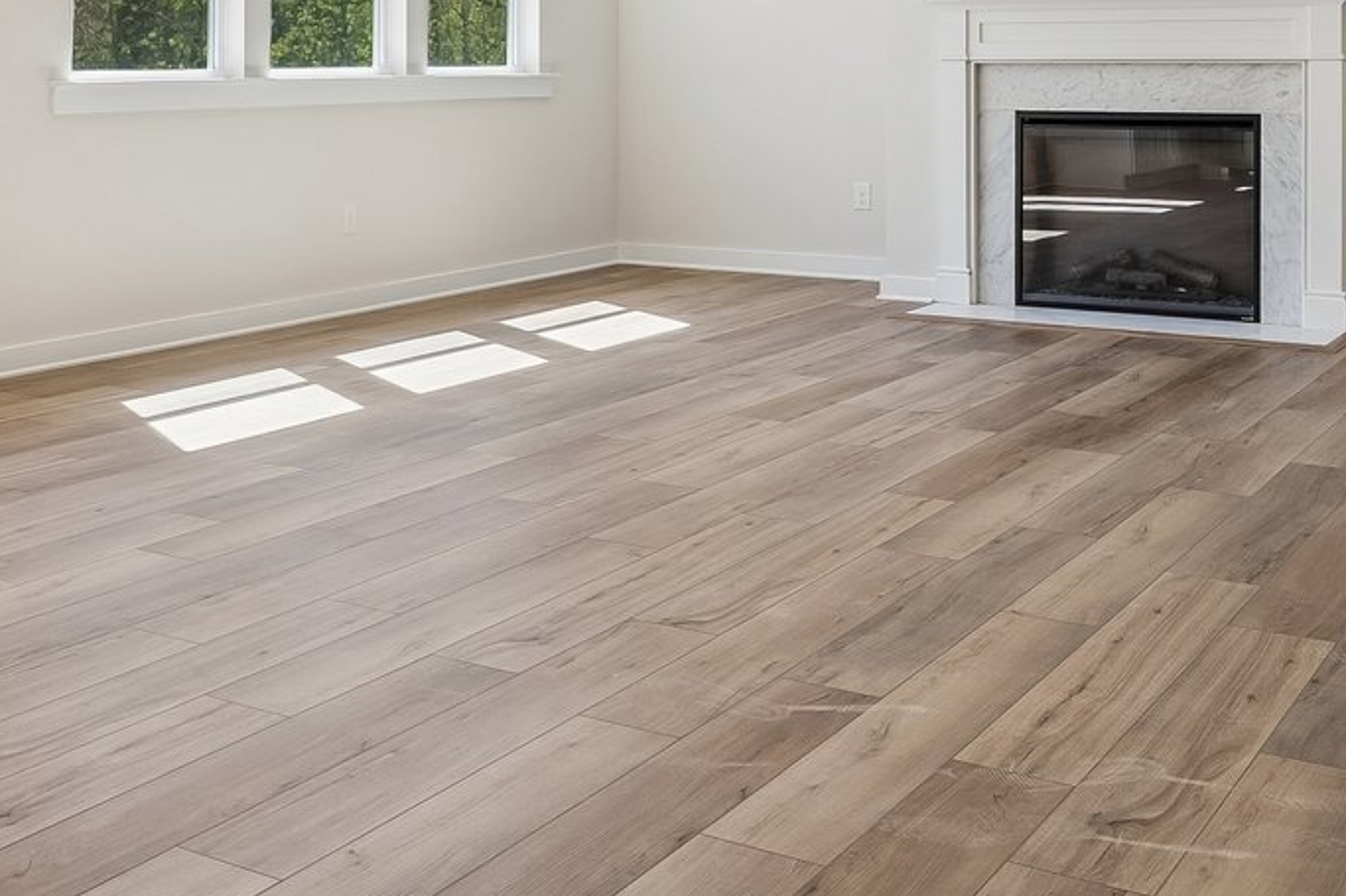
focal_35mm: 48
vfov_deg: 26.8
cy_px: 46
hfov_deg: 40.3
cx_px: 390
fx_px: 1794
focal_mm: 16
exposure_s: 1/60
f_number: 8
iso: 400
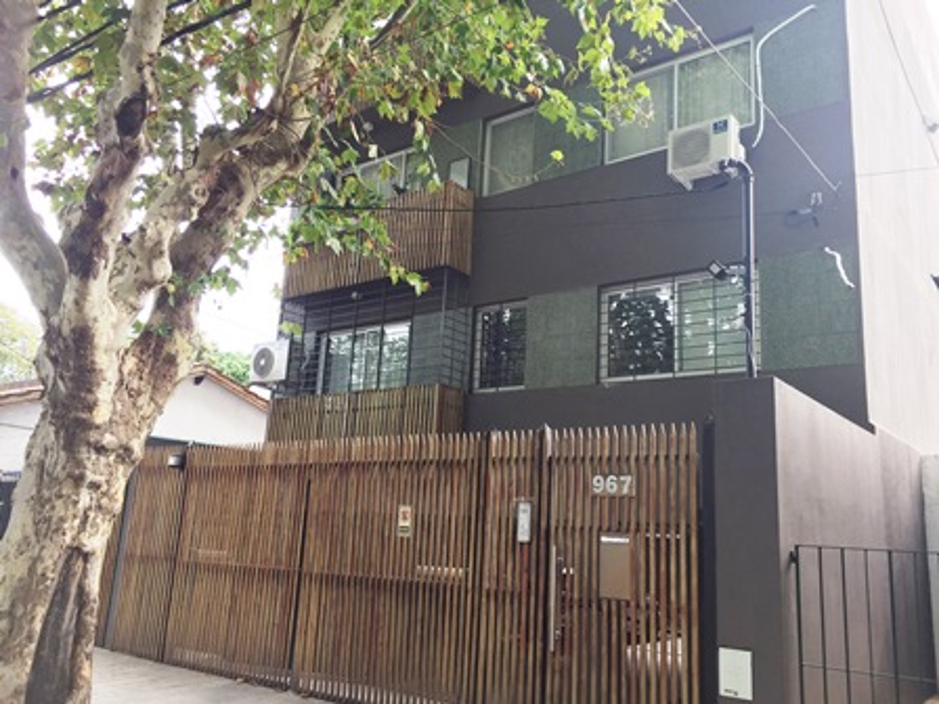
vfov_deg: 48.2
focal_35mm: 29
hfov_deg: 61.7
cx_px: 470
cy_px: 352
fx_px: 787
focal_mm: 4.15
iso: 32
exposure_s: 1/100
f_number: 2.2
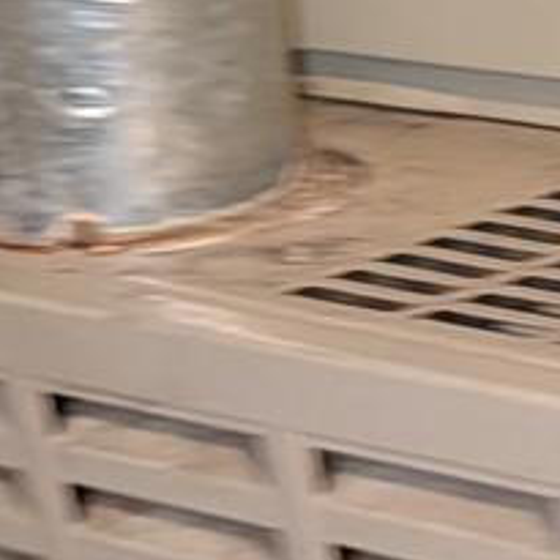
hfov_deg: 10.4
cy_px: 781
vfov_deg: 10.7
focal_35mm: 159
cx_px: 964
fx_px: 2910
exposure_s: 1/30.3
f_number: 1.68
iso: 1003
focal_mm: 6.9
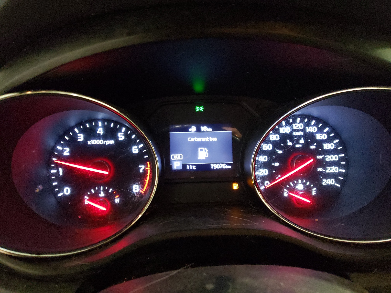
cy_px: 146
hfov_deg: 67.3
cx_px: 196
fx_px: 294
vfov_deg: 53.1
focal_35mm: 26
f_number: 1.5
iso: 751
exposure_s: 1/24
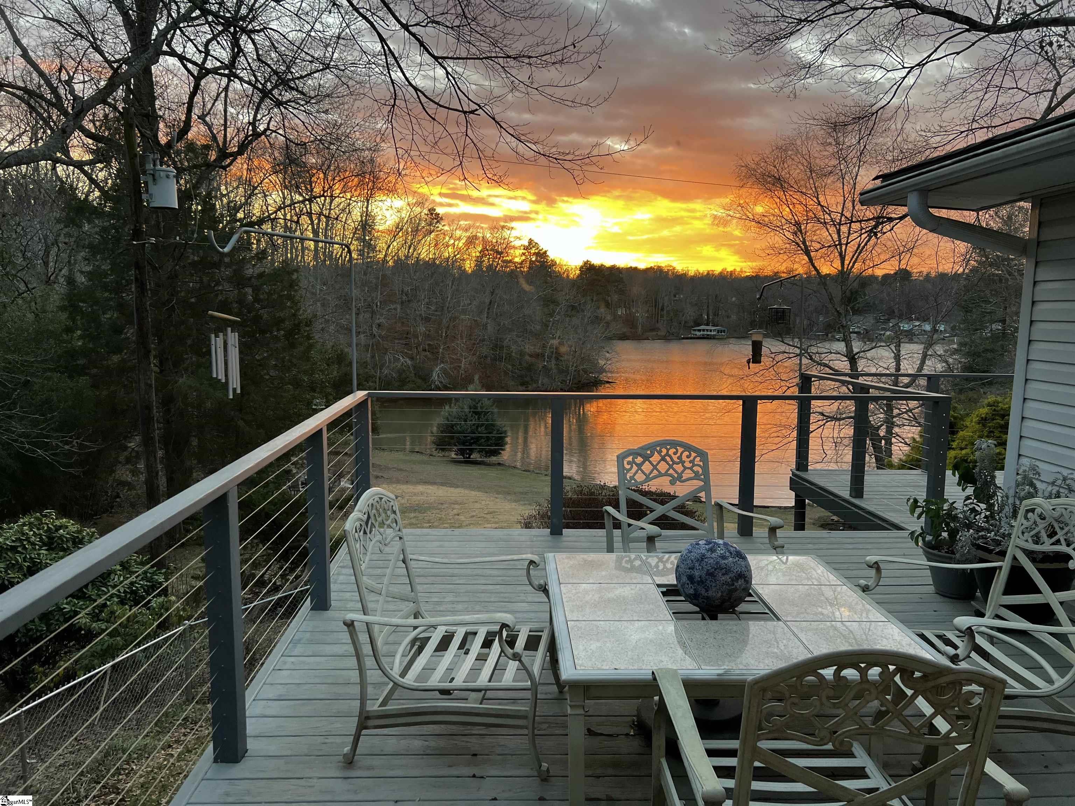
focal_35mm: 26
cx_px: 538
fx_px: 807
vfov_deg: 53.1
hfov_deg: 67.3
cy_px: 403
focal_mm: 5.7
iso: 100
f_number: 1.5
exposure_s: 1/121
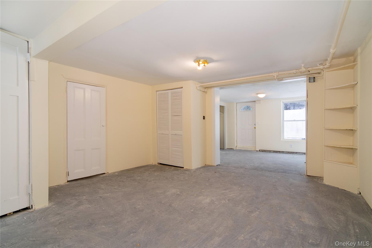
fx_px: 170
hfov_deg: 95.0
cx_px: 186
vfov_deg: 72.0
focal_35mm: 16
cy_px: 124
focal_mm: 11
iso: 640
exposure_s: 1/25
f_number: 11
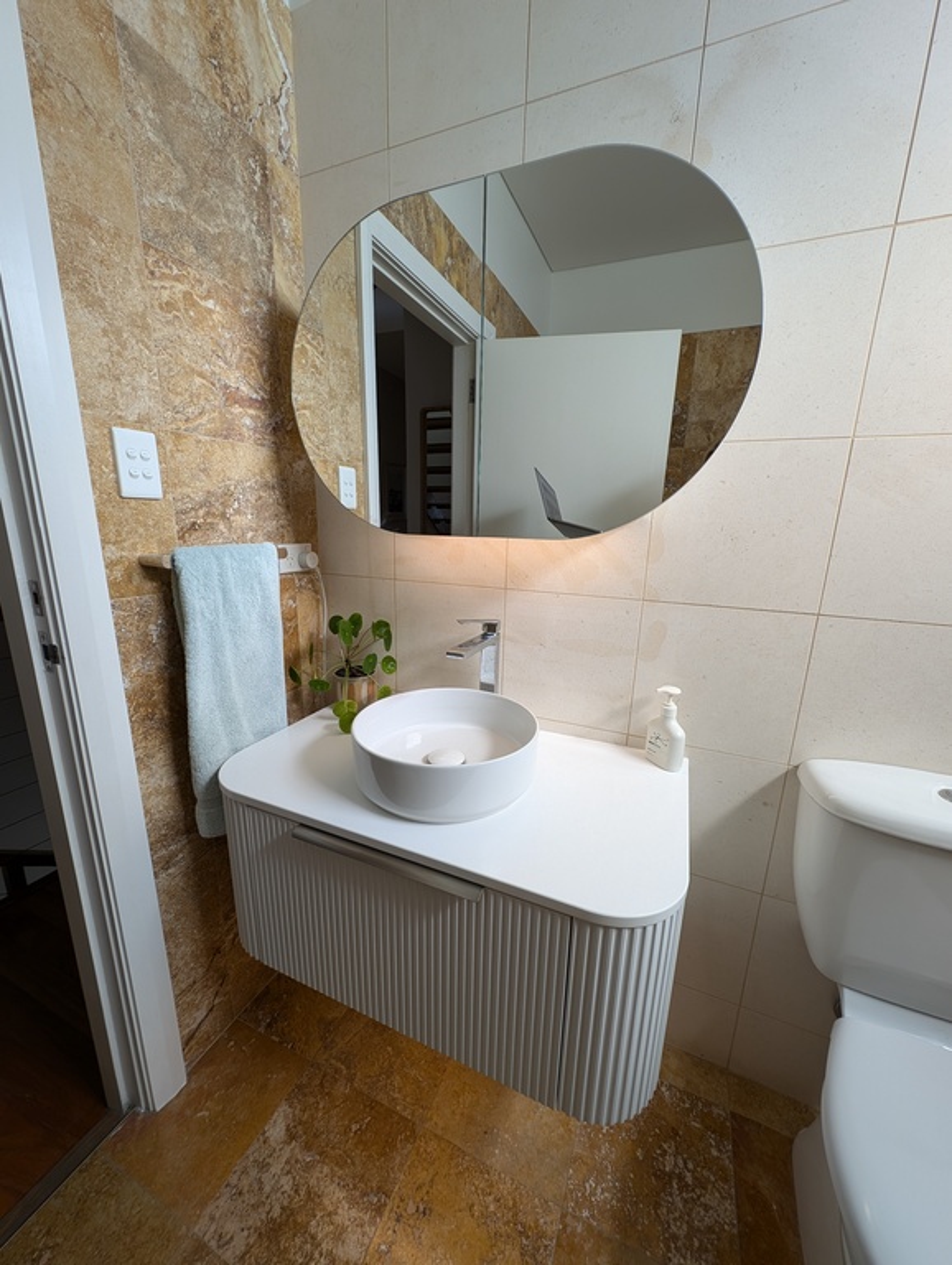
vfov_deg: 110.5
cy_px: 632
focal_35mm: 12
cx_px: 476
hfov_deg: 94.6
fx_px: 439
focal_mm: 2.23
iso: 43
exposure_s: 1/95
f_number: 1.95
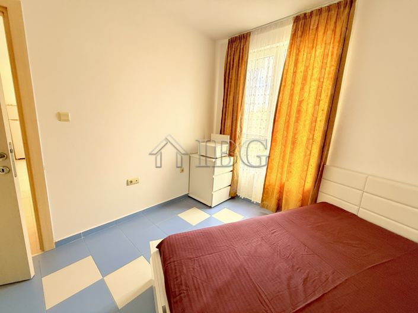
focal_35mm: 14
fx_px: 169
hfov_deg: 102.1
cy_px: 156
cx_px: 209
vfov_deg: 85.6
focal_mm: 2.22
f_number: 2.2
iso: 320
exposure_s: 1/100
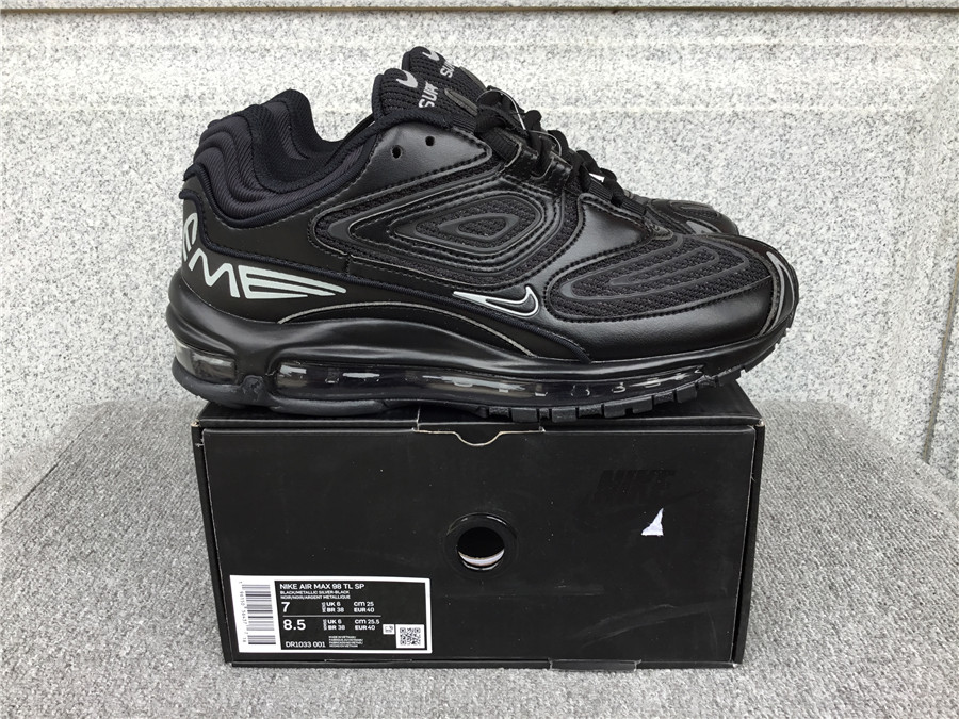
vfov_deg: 45.4
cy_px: 360
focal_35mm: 31
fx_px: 859
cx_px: 480
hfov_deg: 58.4
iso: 25
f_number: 2.4
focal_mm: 3.3
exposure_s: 1/118
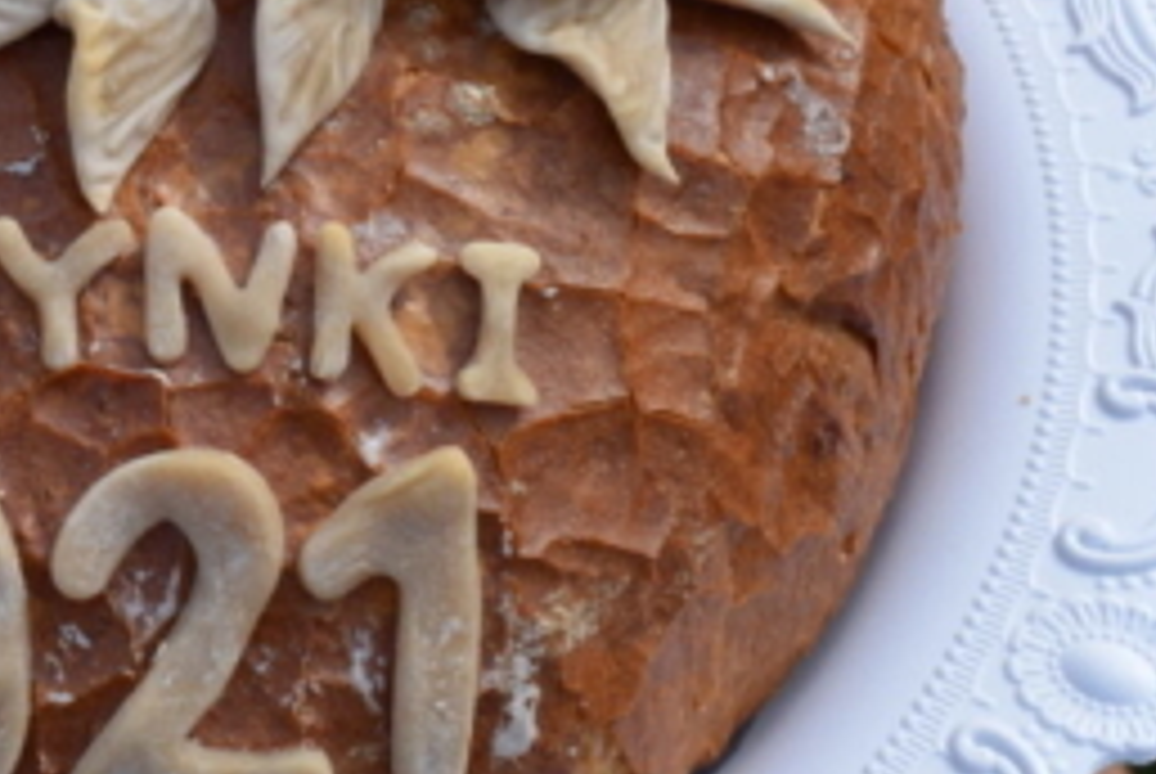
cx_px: -63
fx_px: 3600
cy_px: 254
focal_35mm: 112
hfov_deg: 17.7
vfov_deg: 12.2
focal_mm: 30
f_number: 10
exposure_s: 1/400
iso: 200
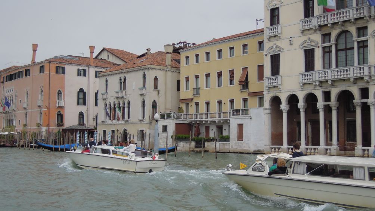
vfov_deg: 24.0
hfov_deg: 41.3
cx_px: 185
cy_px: 114
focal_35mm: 50
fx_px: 497
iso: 160
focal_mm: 8.1
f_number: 2.8
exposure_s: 1/500
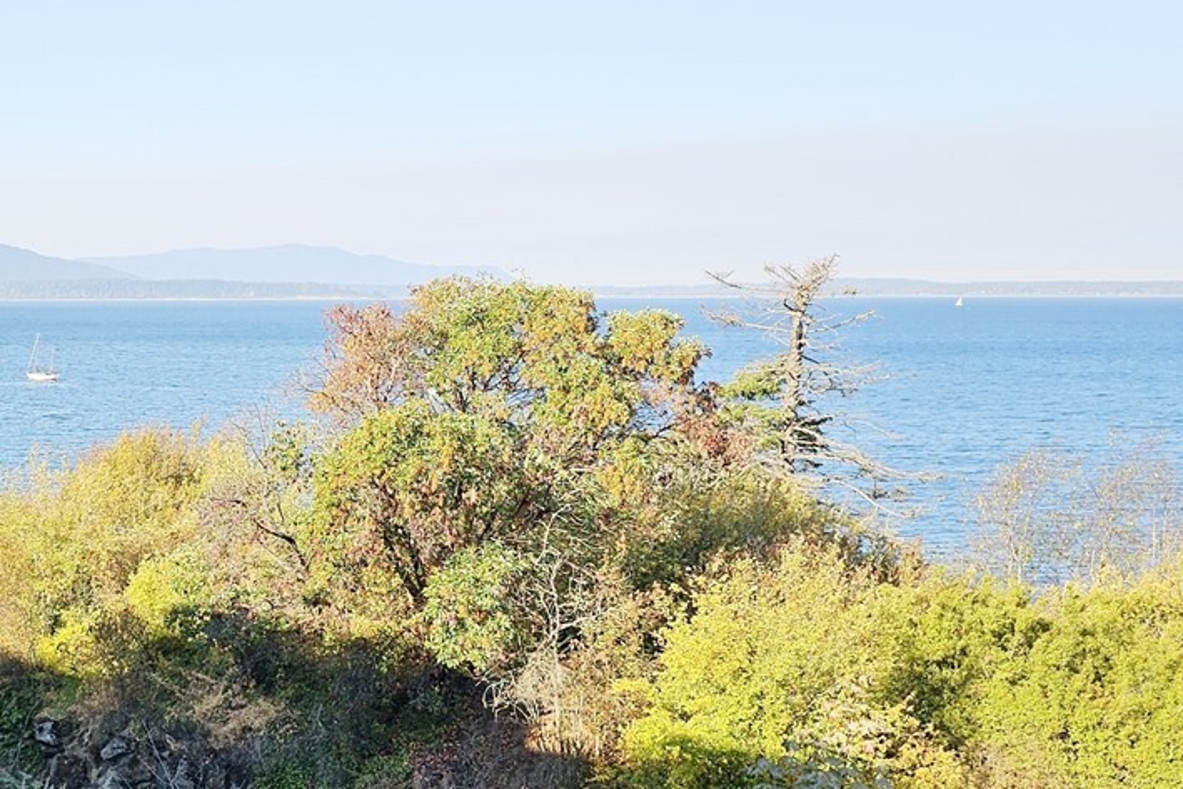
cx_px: 80
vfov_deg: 25.0
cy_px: 509
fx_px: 1775
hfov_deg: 34.4
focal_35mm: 54
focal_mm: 6.3
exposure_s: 1/432
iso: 10
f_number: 1.7
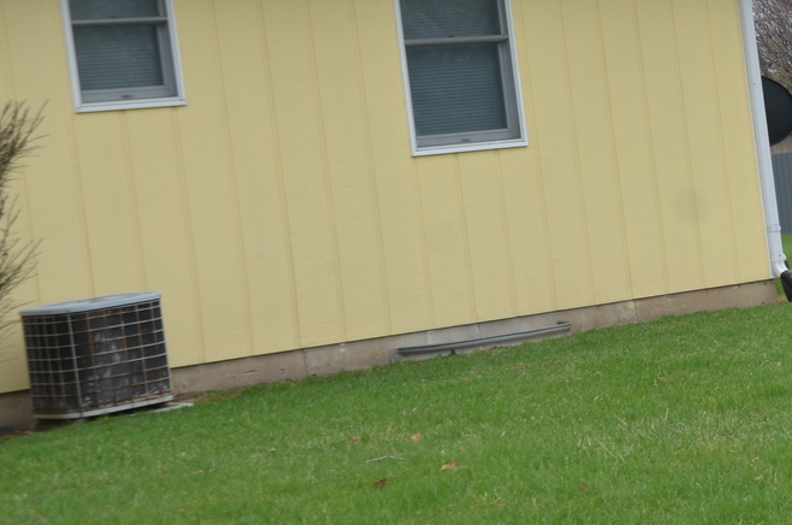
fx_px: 2613
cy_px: 169
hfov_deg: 16.5
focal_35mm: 119
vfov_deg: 11.5
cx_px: 947
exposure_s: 1/250
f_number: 8
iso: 200
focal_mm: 32
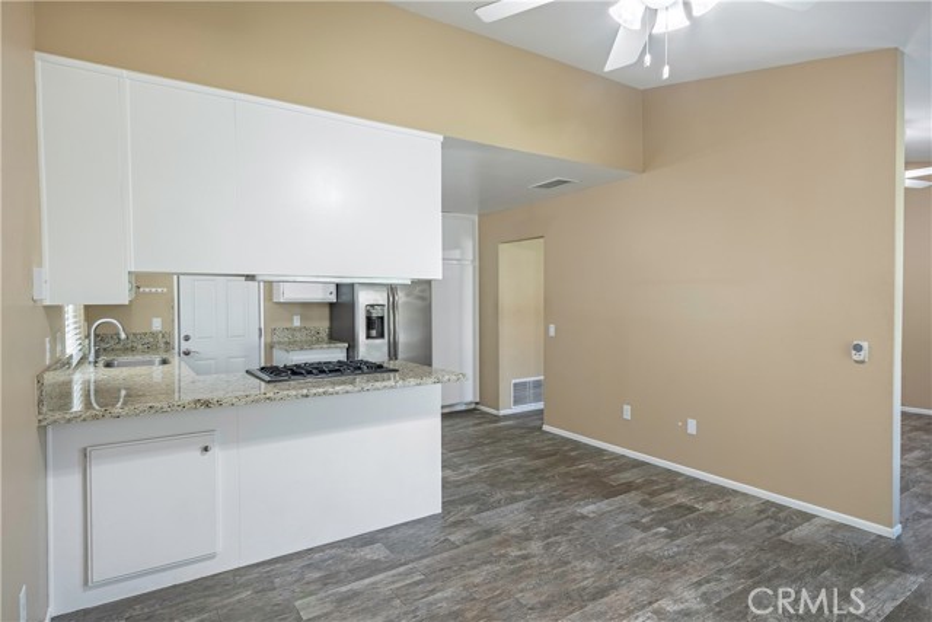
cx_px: 466
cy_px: 311
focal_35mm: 19
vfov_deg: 64.6
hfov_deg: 86.9
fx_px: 492
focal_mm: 19
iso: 160
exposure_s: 1/6
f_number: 22
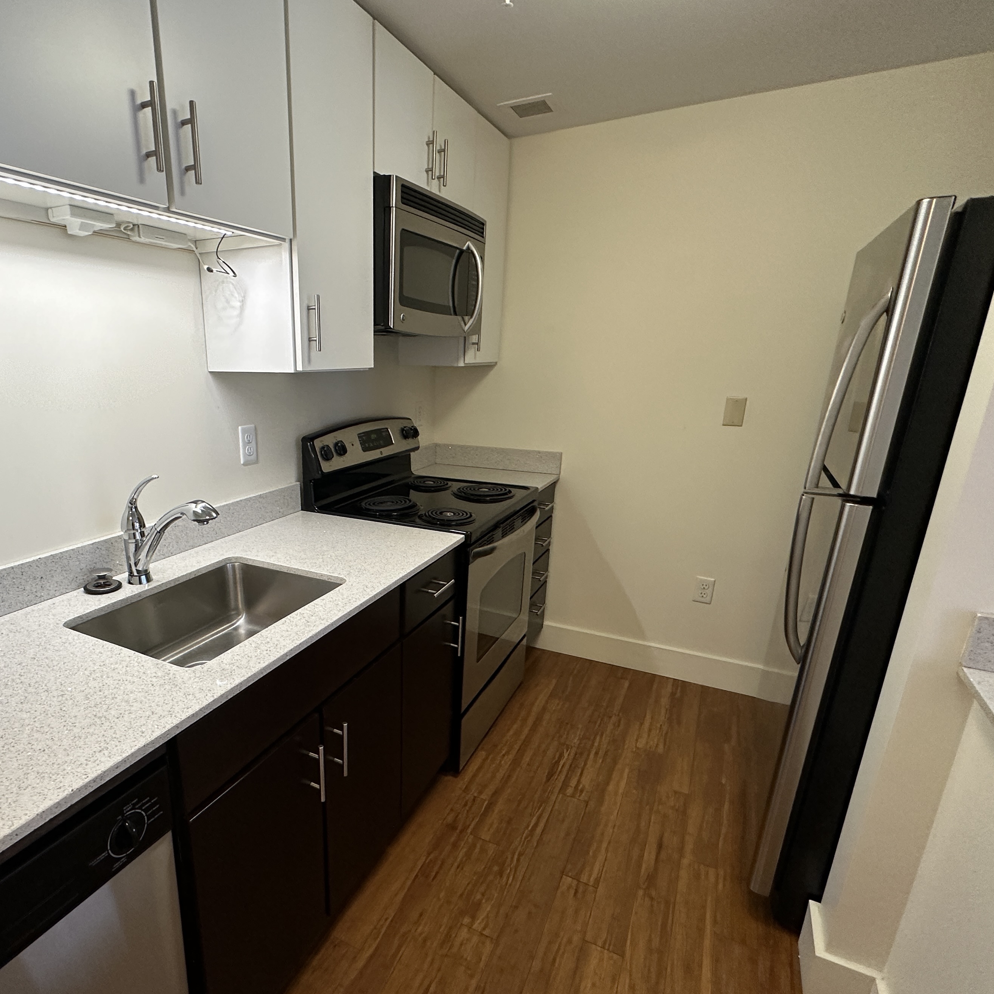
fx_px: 617
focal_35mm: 19
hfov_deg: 76.4
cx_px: 375
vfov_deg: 77.5
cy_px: 544
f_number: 2.2
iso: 160
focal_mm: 2.22
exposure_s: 1/60
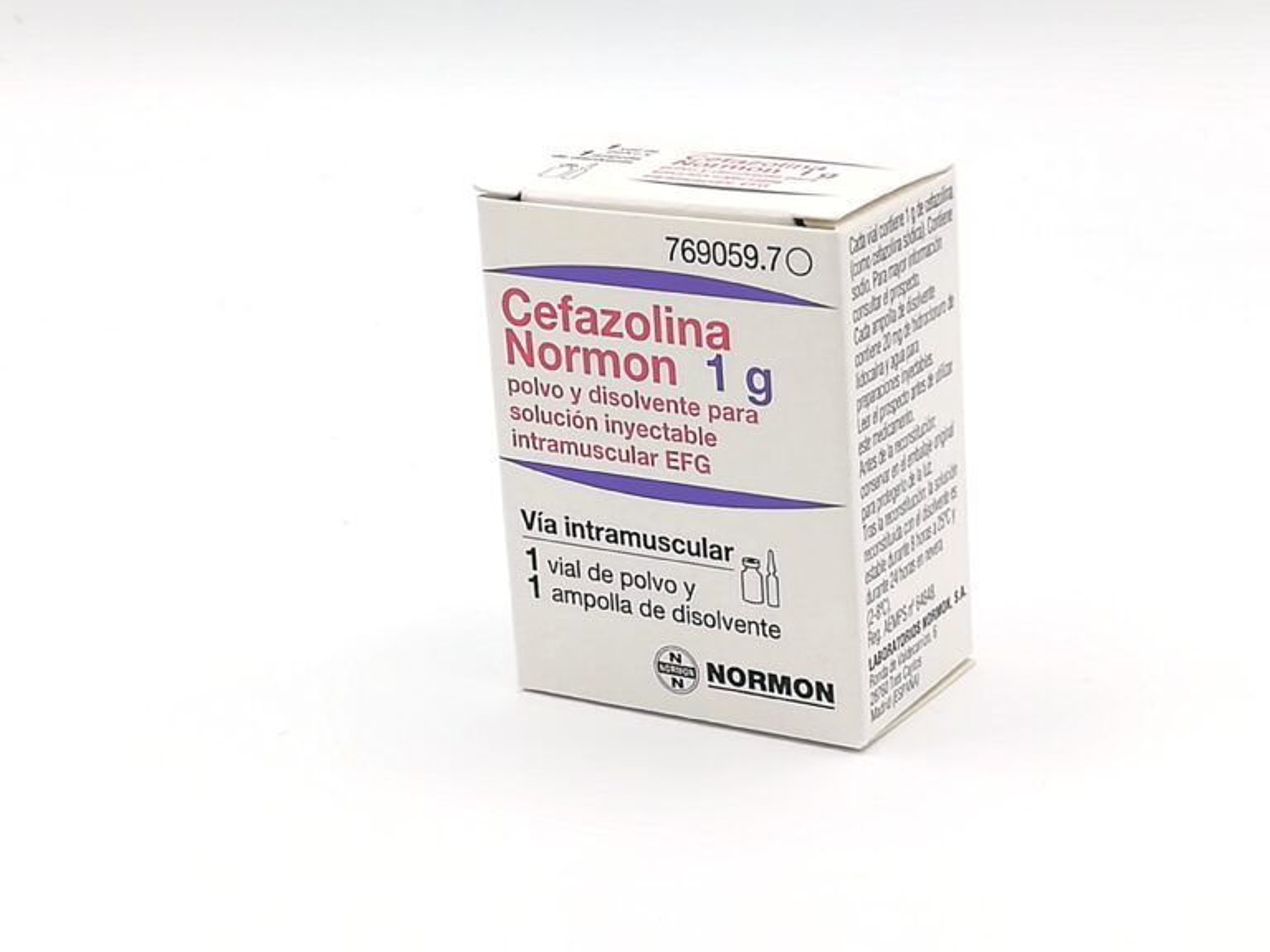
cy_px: 476
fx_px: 3339
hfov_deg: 21.5
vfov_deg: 16.2
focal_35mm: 91
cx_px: 635
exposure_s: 1/458
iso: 50
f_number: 2.2
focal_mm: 3.83
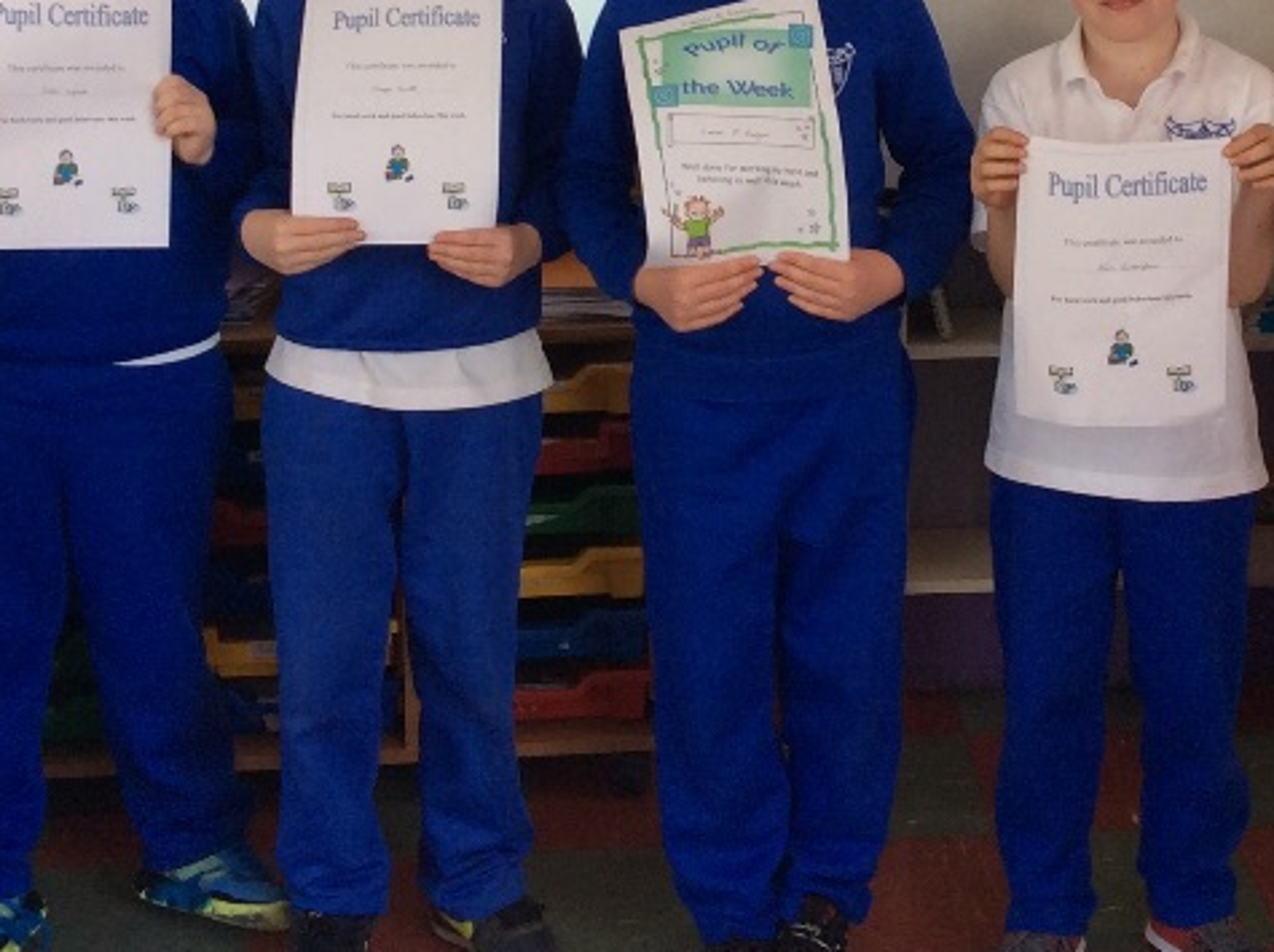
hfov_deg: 29.3
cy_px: 51
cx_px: 818
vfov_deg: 21.6
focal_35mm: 66
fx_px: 2426
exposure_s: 1/40
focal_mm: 3.3
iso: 40
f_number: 2.4
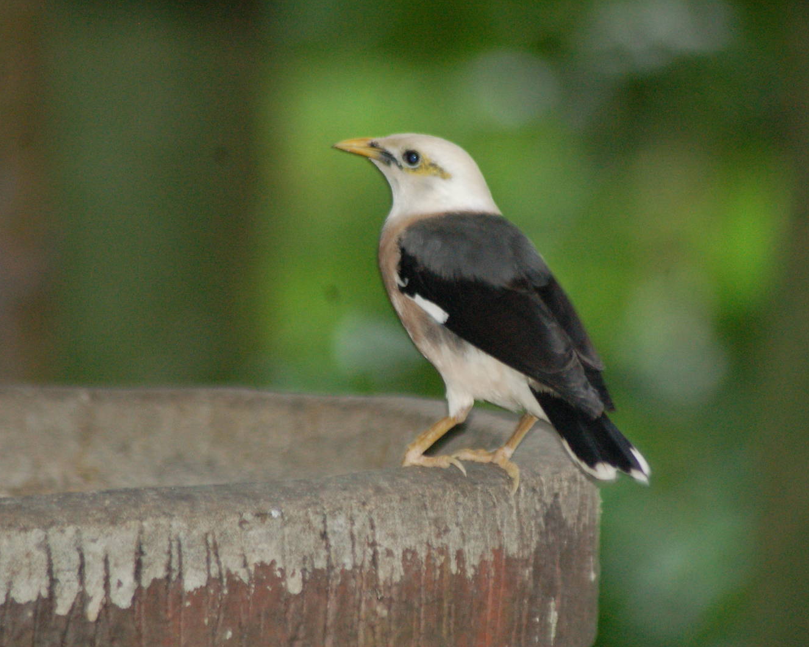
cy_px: 323
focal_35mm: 509
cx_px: 454
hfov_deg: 3.8
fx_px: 12184
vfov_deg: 3.0
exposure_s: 1/60
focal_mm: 300
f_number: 5.6
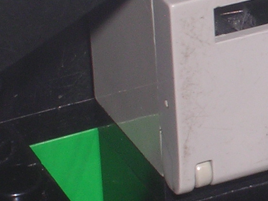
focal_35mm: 429
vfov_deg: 3.5
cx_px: 452
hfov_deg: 4.6
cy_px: 71
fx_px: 3322
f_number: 9.8
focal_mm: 17.4
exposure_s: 1/60.1
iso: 100
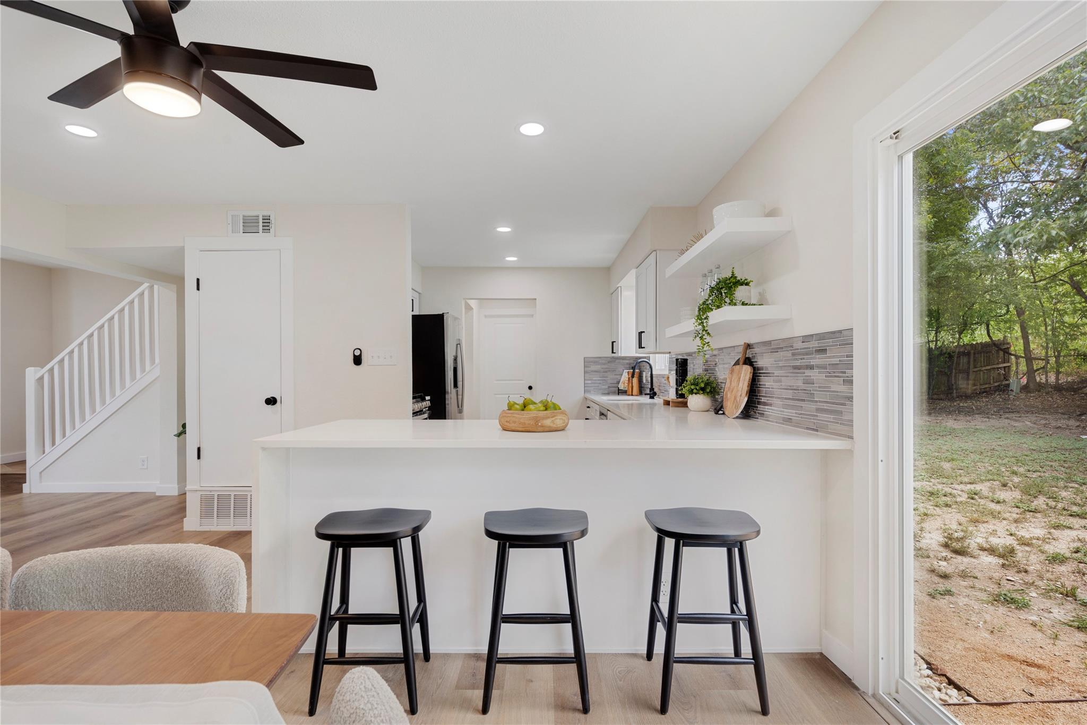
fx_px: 513
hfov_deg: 93.3
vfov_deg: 70.4
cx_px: 544
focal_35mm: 17
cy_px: 362
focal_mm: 17
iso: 320
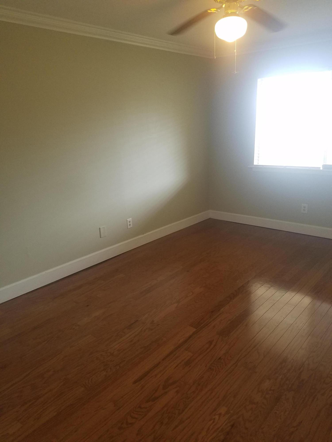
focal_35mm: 26
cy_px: 221
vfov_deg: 67.3
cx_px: 166
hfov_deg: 53.1
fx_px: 332
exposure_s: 1/60
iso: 160
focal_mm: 4.2
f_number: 1.7
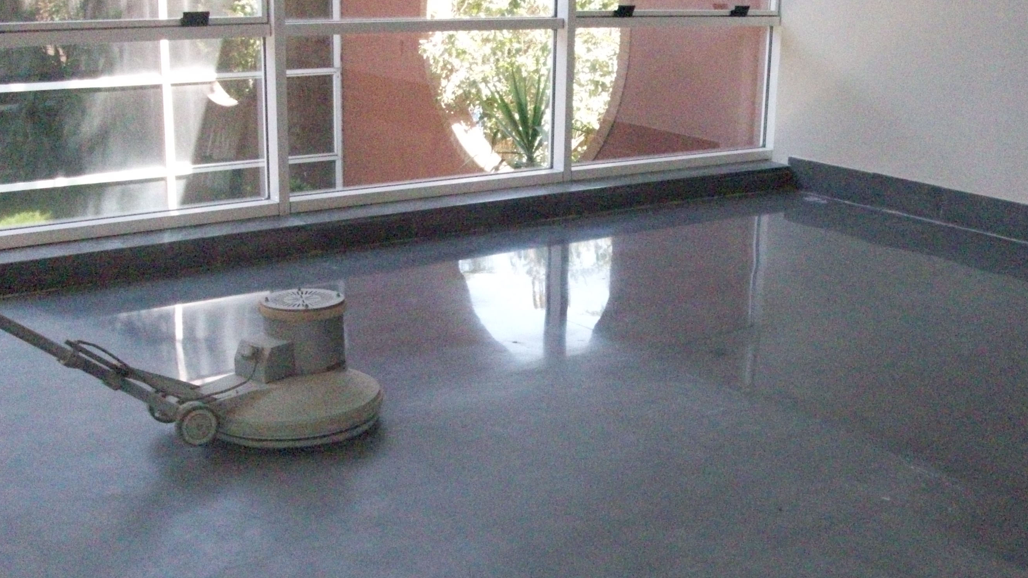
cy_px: 334
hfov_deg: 44.5
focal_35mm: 46
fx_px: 1254
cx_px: 585
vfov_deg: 25.9
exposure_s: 1/128
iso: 800
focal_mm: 5.7
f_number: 2.8
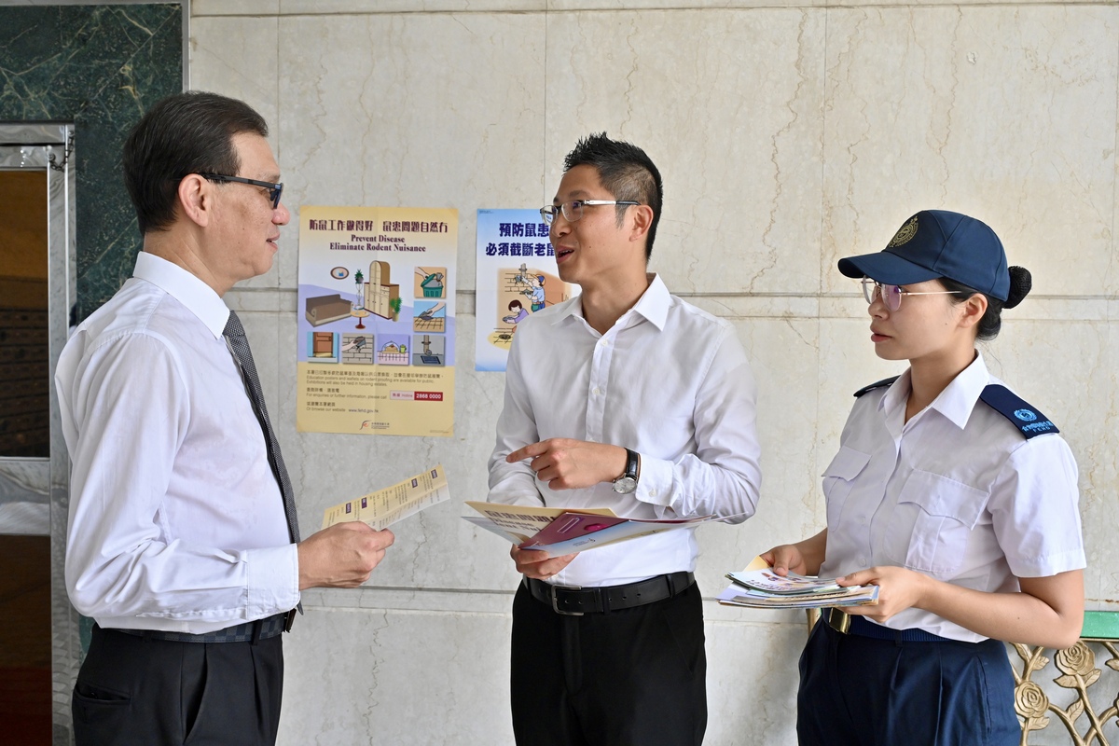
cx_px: 560
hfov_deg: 56.5
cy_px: 373
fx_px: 1041
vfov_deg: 39.4
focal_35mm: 34
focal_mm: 33.5
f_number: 6.3
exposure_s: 1/400
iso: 1250
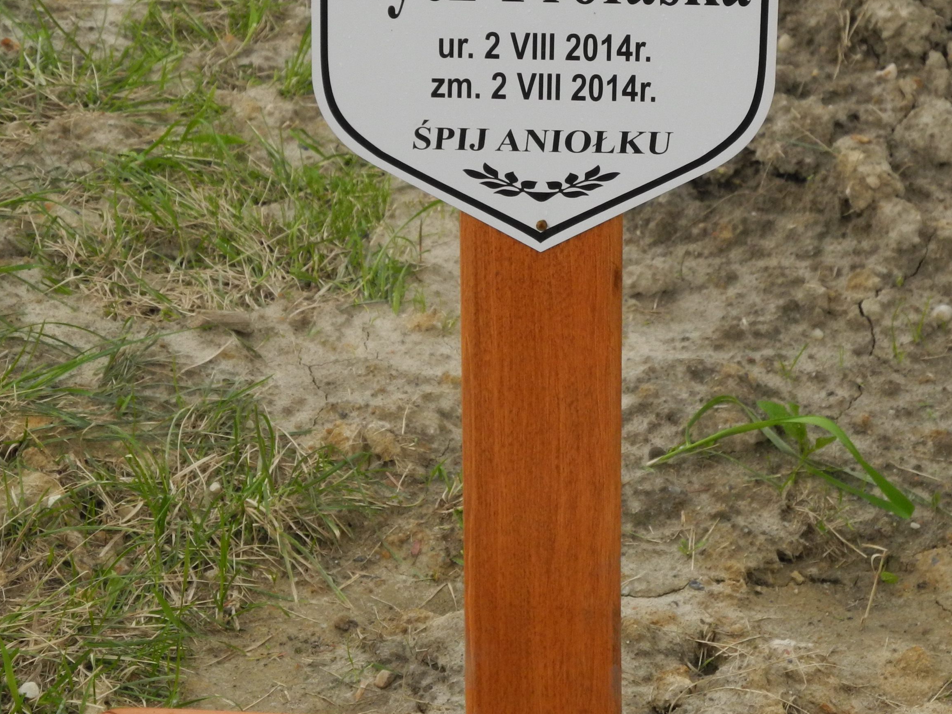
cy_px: 181
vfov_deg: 9.0
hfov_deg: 12.0
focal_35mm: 165
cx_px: 540
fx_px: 4538
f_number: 4.5
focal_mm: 22.5
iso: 320
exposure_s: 1/400
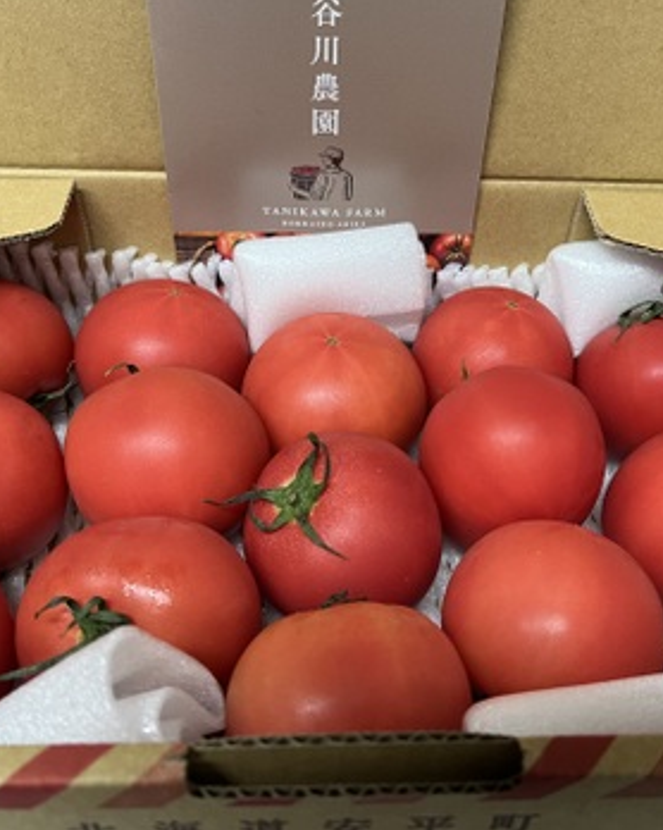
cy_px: 403
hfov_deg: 42.2
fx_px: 859
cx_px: 351
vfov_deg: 51.6
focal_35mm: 35
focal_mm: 5.1
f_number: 1.6
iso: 200
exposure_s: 1/50
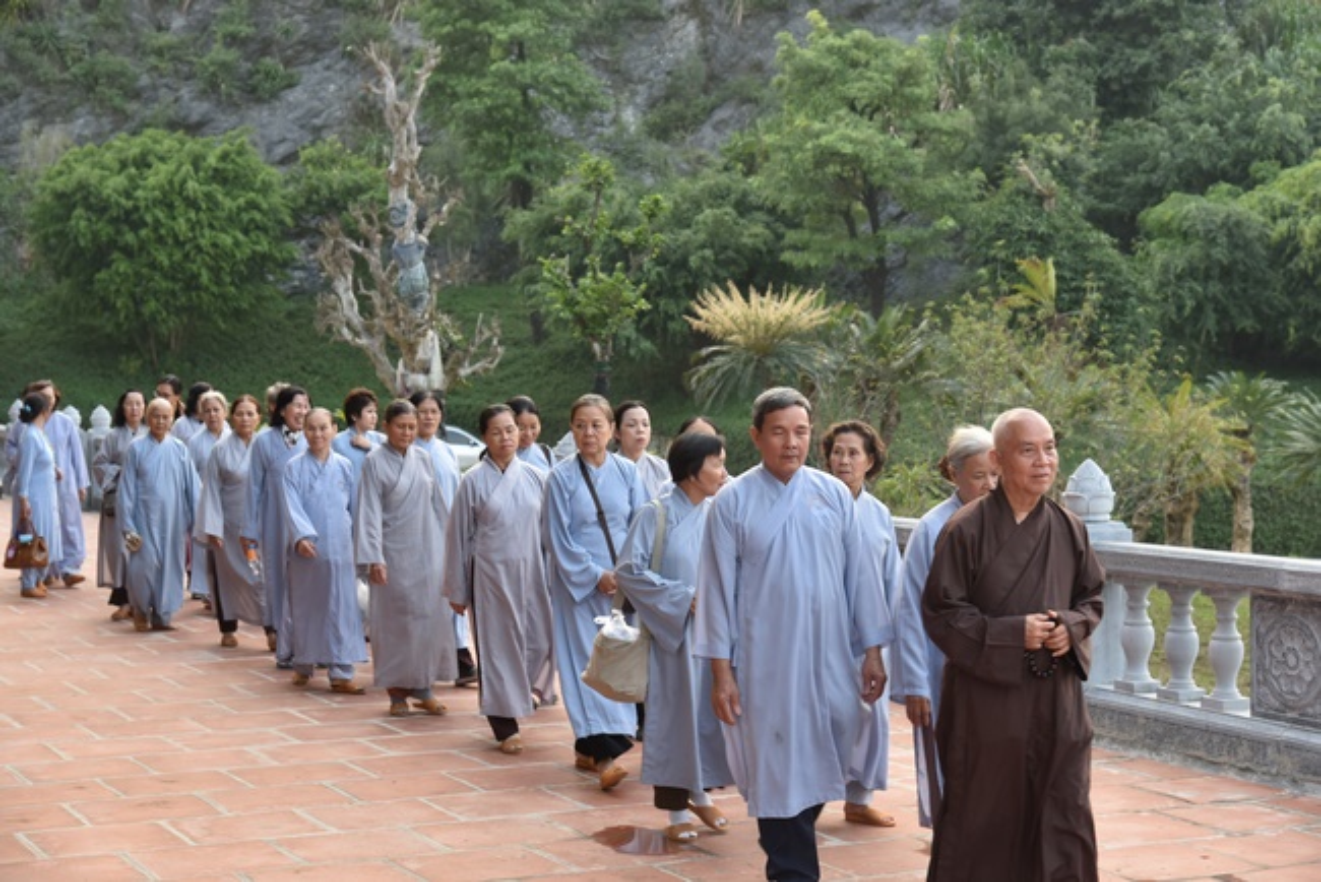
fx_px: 2386
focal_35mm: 65
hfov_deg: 30.9
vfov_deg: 20.9
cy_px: 441
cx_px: 660
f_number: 5.6
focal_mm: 65
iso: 640
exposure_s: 1/125
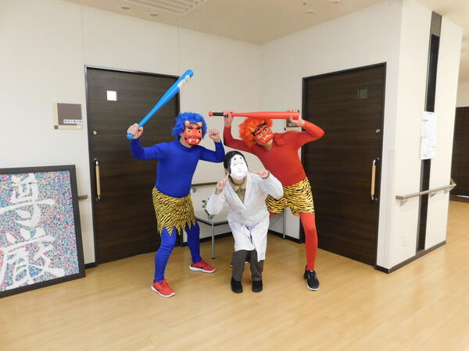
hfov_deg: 73.9
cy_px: 176
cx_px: 234
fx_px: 312
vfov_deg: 58.9
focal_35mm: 23
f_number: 3
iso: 400
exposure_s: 1/30
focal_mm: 4
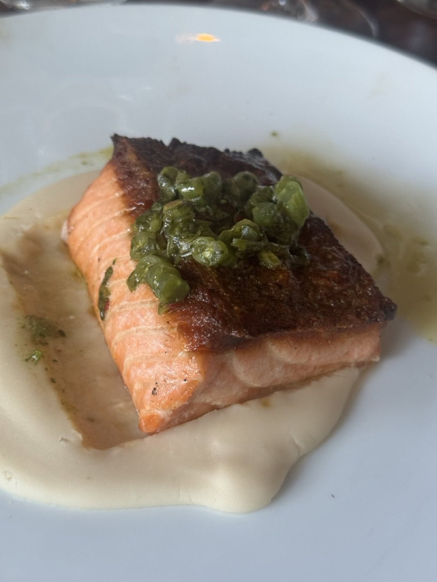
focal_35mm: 48
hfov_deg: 30.3
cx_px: 218
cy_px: 291
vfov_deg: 39.7
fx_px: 808
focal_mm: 6.8
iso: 250
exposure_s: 1/59
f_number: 1.8
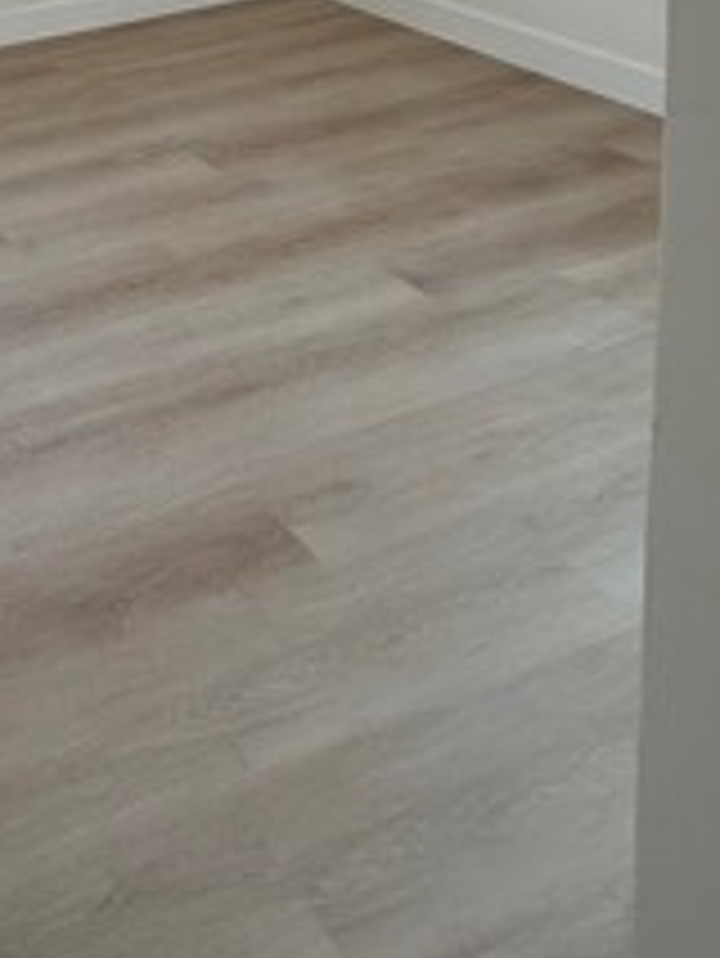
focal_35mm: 42
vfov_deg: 36.2
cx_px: -153
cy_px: -153
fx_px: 1164
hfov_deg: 29.4
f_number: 2.2
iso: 64
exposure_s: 1/194
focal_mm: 2.22
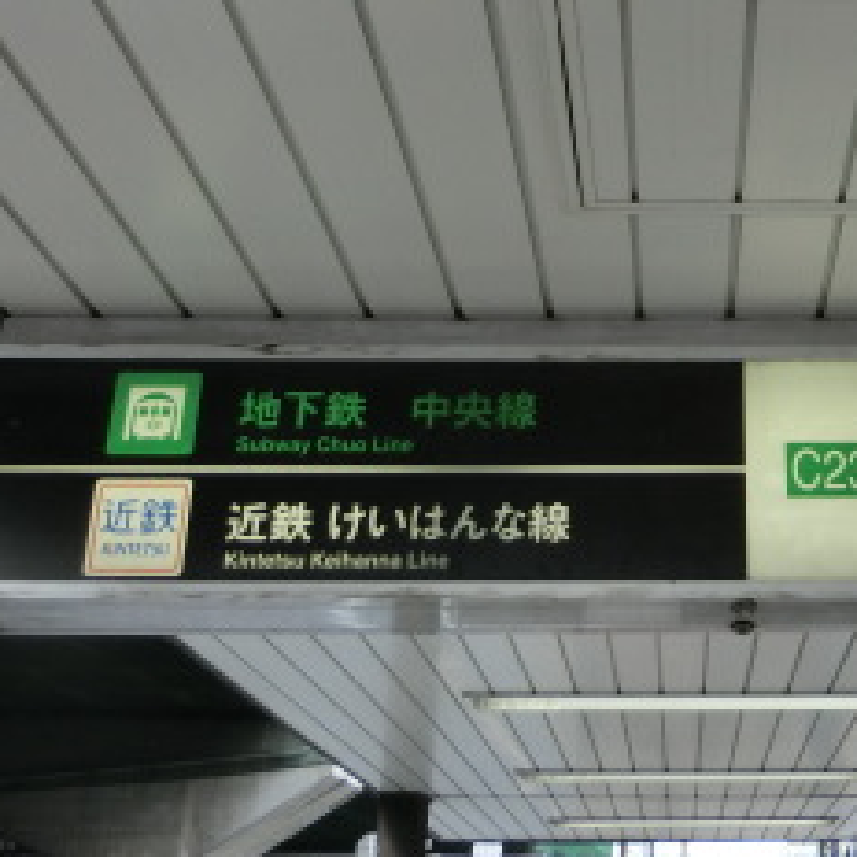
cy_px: 148
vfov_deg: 27.5
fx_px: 1709
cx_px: 735
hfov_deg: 27.4
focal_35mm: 61
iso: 80
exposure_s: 1/125
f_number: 3.5
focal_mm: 4.5
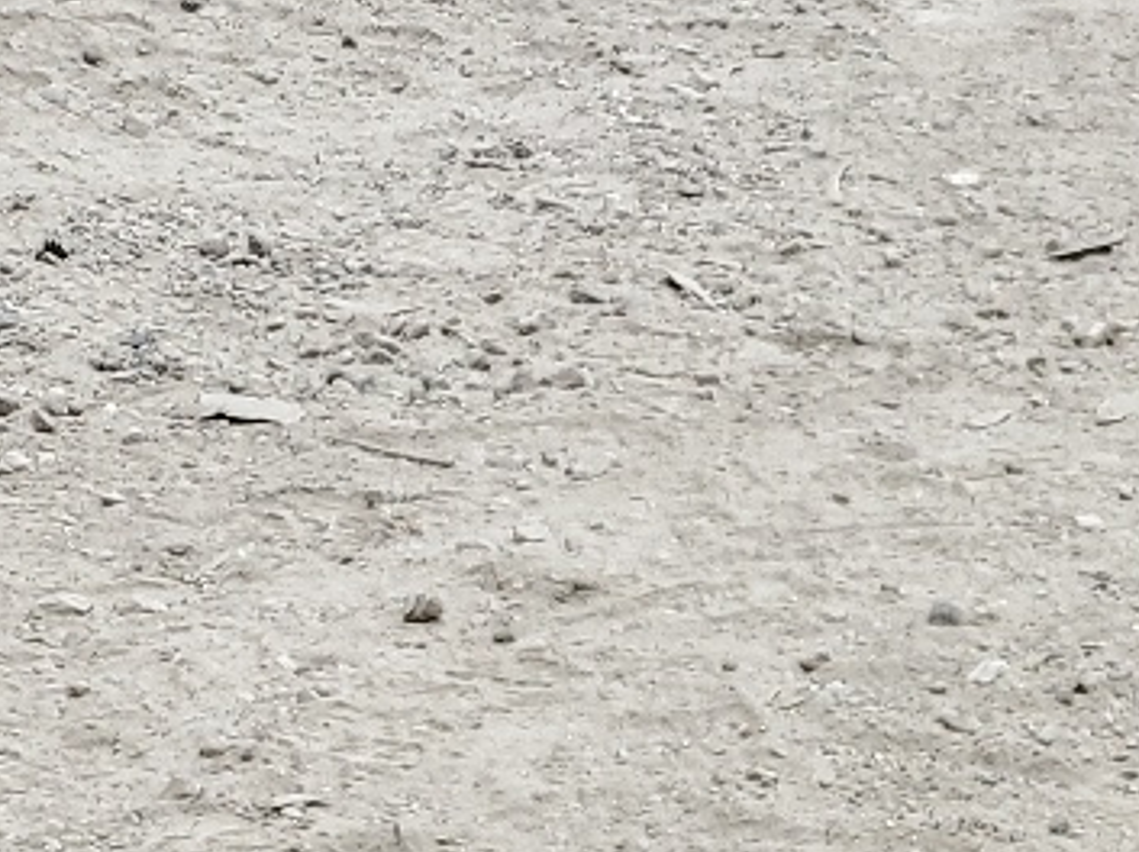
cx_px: 2197
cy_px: 1743
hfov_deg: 14.3
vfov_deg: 11.3
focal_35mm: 118
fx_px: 3879
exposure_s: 1/1429
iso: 50
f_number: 1.5
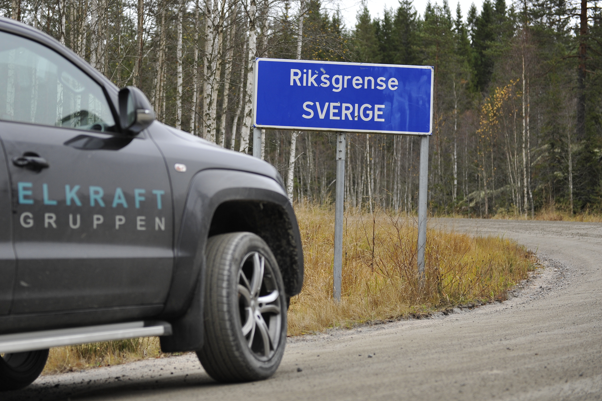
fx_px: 1504
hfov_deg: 22.6
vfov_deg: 15.2
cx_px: 215
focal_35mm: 90
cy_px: 164
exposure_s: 1/200
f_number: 2.8
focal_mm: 70
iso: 560
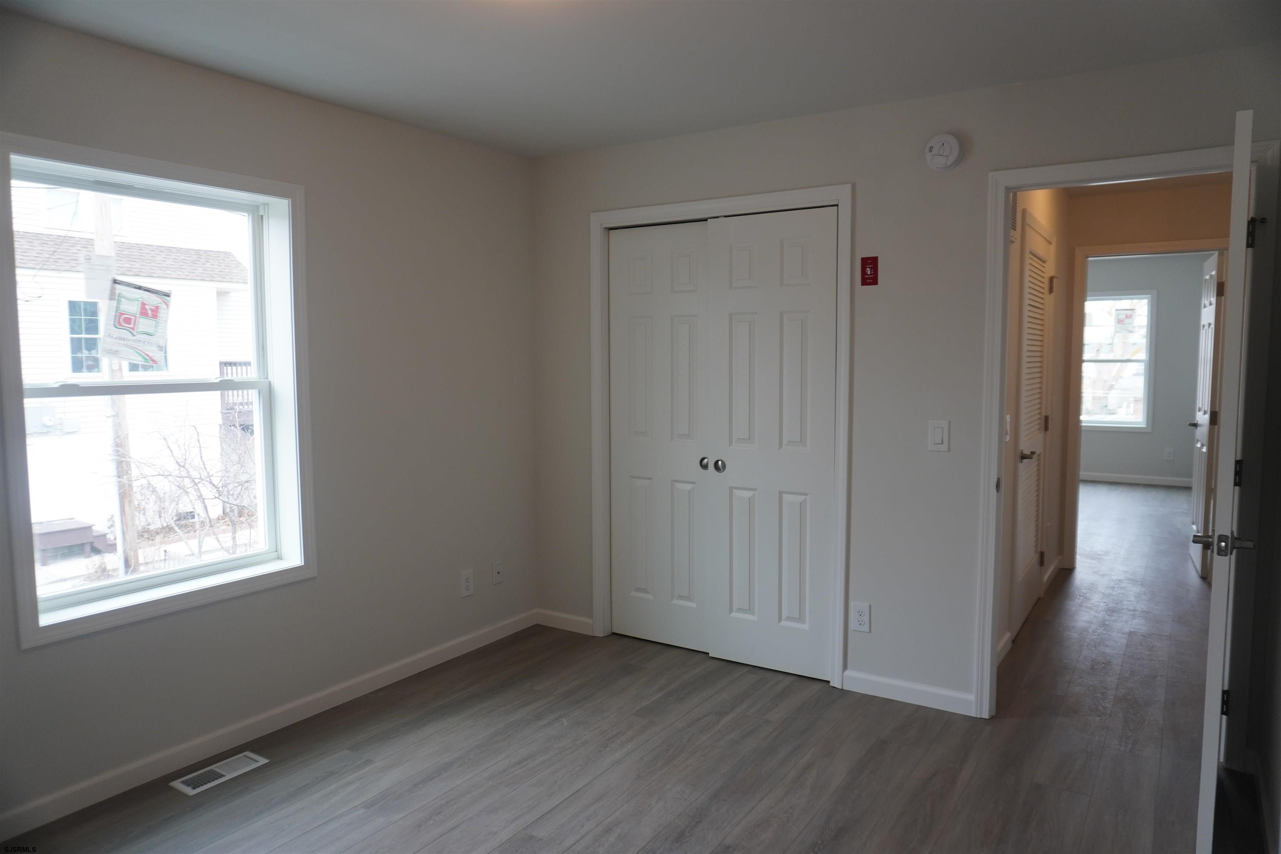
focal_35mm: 24
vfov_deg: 53.1
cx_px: 640
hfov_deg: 73.7
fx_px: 854
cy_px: 427
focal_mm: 16
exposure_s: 1/60
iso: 250
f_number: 4
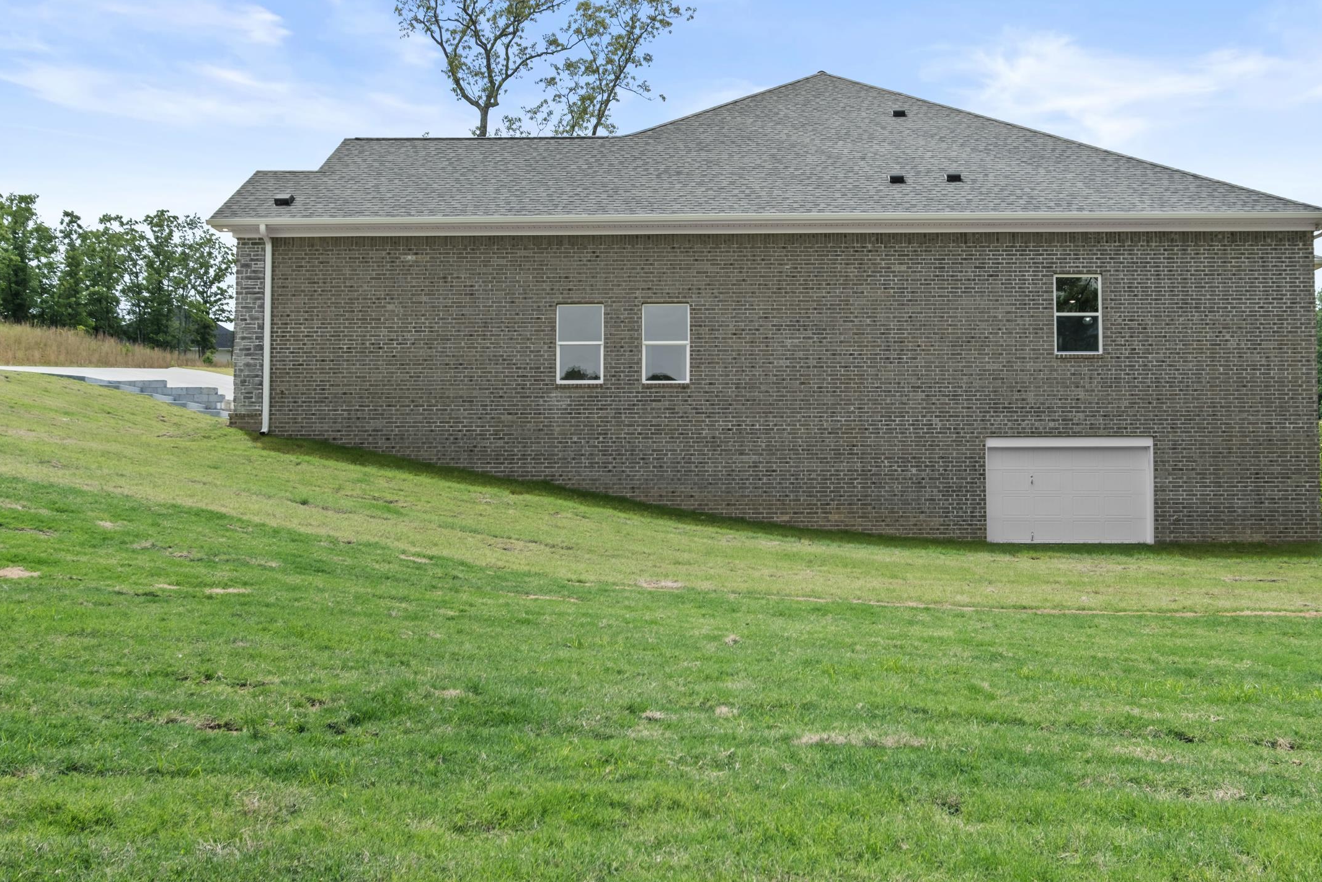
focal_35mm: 34
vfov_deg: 38.9
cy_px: 456
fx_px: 1249
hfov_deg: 55.7
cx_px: 724
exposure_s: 1/125
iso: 250
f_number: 7.1
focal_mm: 19.1
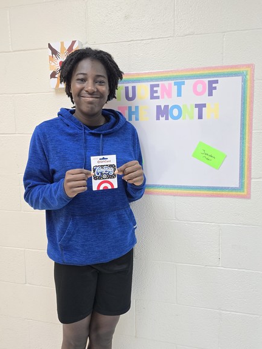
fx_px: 323
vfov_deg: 56.8
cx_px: 133
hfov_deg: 44.1
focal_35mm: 32
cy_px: 179
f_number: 1.7
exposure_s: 1/120
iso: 250
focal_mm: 6.3
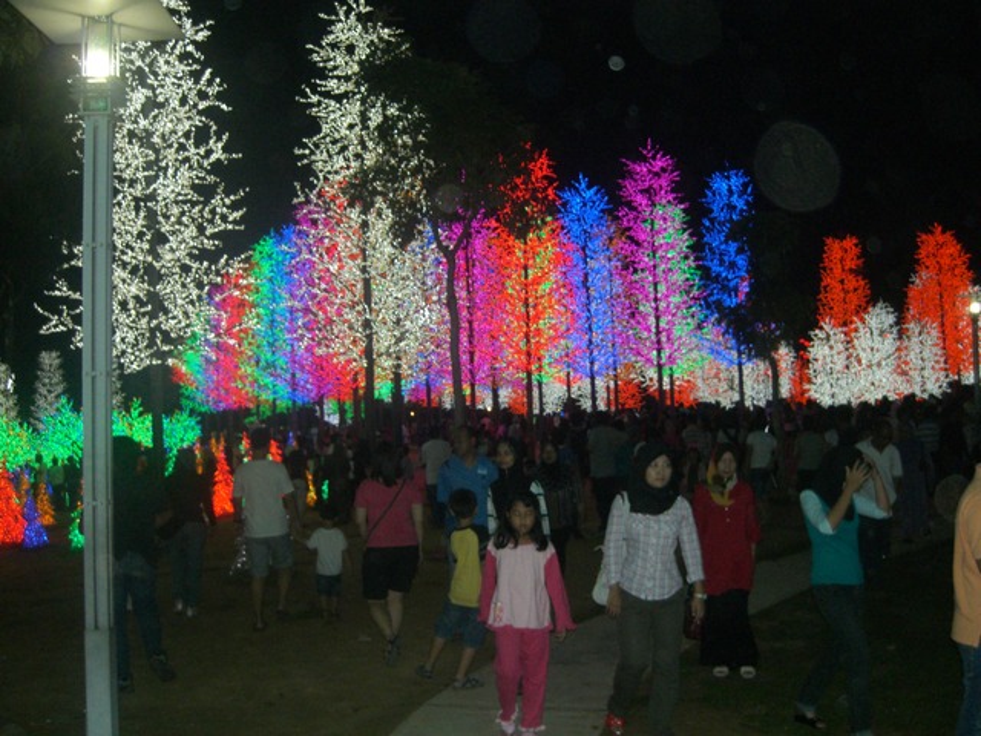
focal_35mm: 38
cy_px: 368
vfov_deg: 37.7
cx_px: 490
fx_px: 1077
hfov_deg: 49.0
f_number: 2.8
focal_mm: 7.9
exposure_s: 1/60
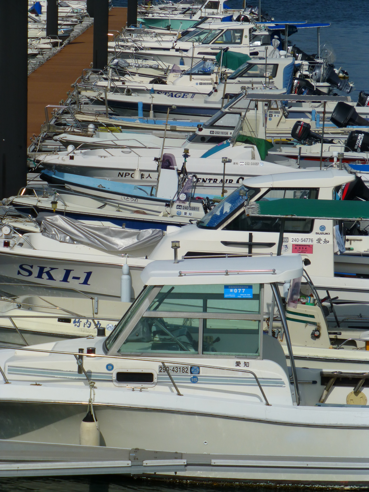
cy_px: 246
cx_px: 184
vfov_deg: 12.8
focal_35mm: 154
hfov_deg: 9.6
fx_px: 2189
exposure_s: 1/1600
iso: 100
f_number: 5.4
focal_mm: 27.6
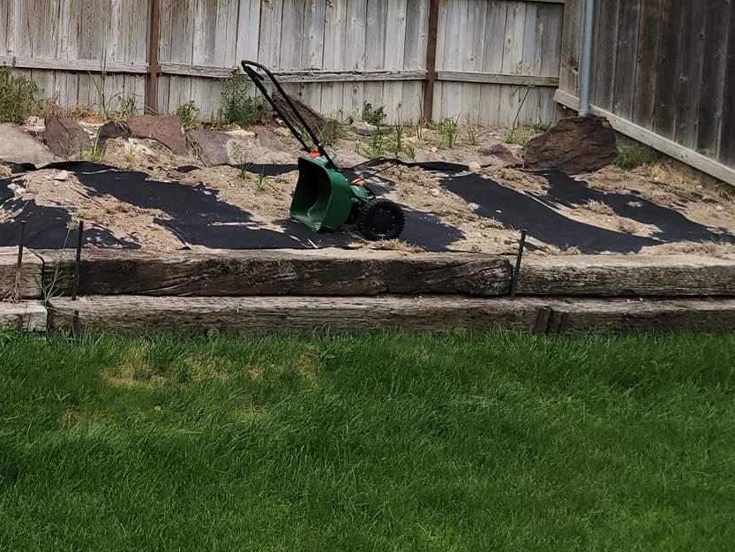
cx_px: -146
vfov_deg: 24.0
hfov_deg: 28.5
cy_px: 41
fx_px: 1253
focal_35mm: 59
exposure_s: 1/1087
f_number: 1.8
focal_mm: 6.7
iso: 16
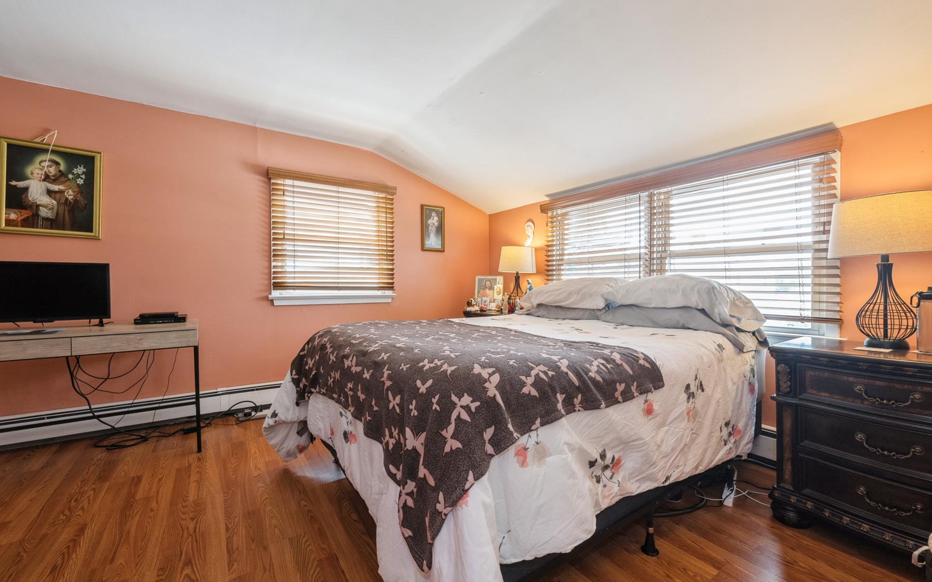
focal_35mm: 15
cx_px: 473
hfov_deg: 101.5
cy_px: 285
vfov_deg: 74.8
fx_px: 381
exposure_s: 1/10
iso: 400
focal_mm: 14
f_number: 11
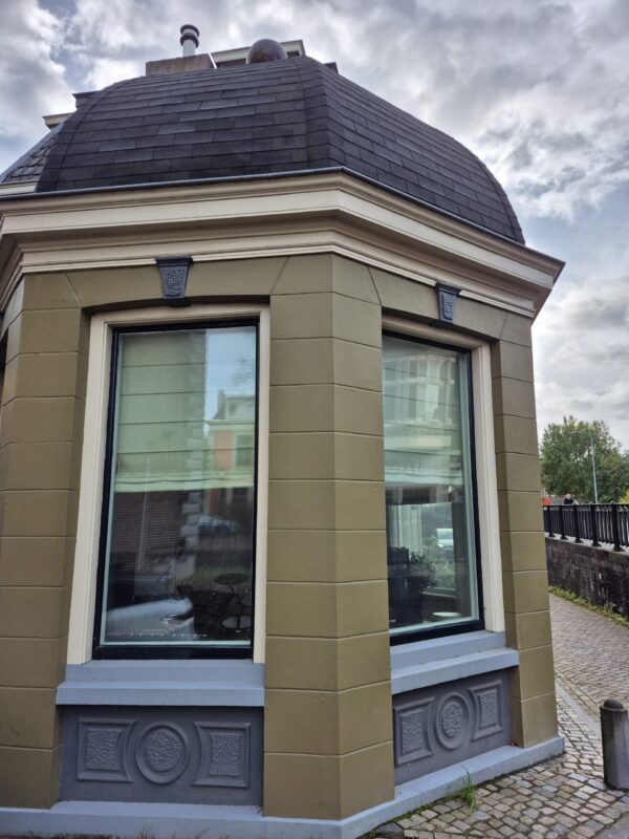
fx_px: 557
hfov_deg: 58.9
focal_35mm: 23
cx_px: 314
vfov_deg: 73.9
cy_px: 420
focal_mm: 5.4
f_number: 1.8
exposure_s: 1/1648
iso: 25
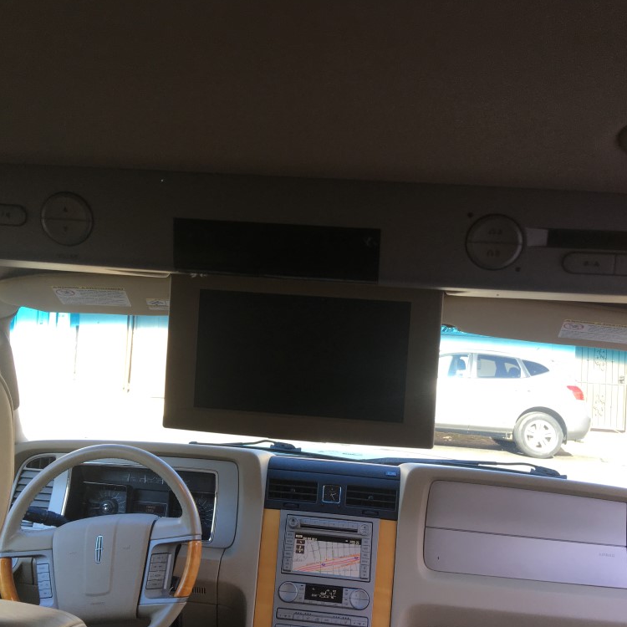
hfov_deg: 47.2
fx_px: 717
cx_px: 307
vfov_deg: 47.2
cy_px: 311
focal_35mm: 35
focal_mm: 4.15
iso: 32
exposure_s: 1/120
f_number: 2.2
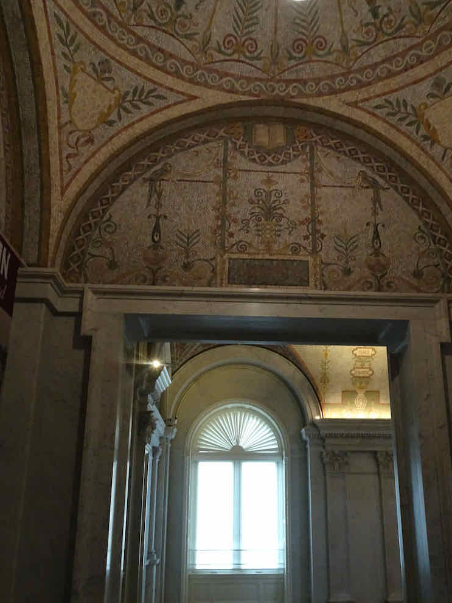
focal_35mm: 31
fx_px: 540
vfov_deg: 57.6
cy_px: 378
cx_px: 263
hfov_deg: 45.3
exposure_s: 1/30
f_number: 3.5
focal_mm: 4.1
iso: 500
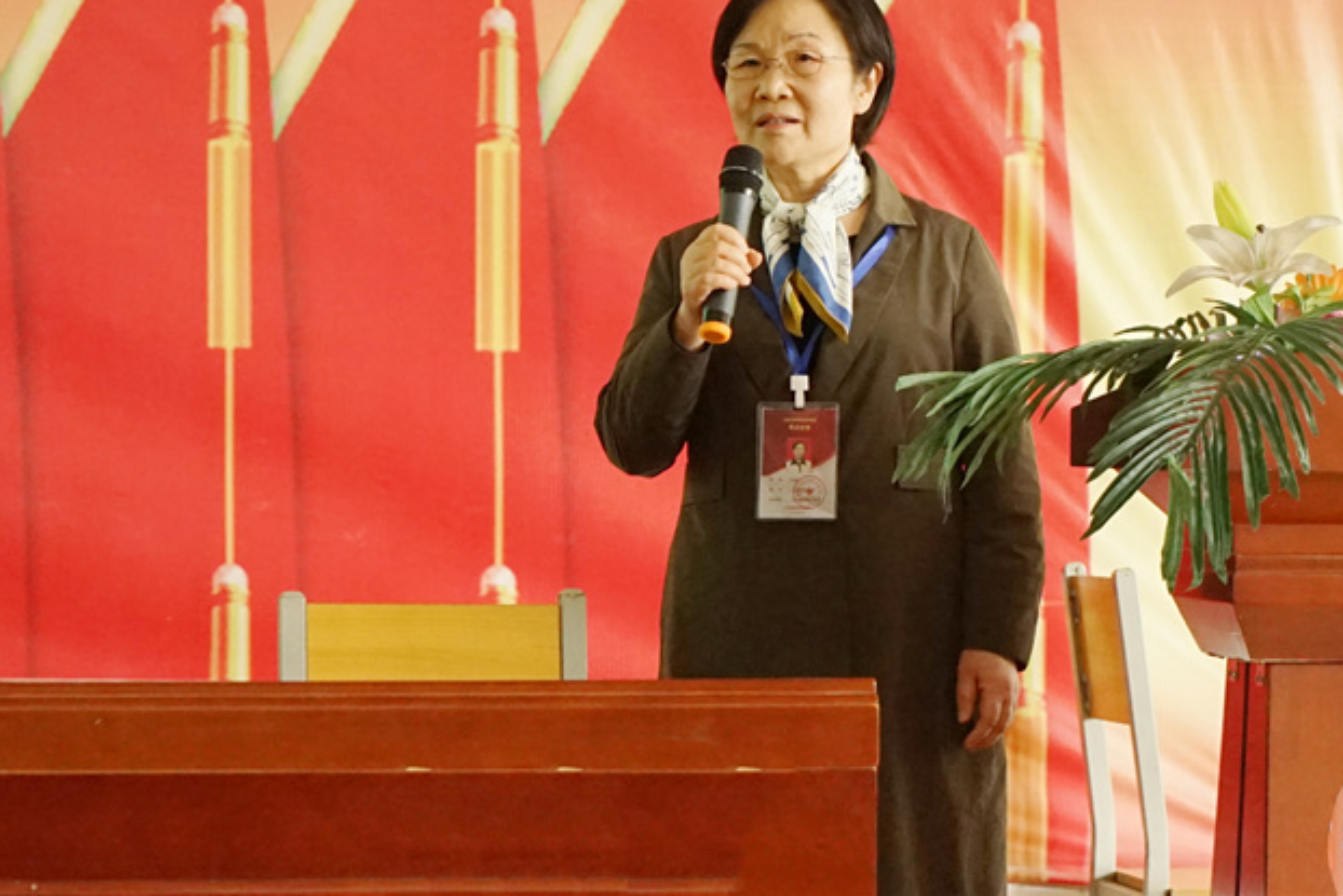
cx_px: 820
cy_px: 323
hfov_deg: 22.6
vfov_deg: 15.2
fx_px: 3358
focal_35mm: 90
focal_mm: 70
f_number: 4
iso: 4000
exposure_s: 1/125
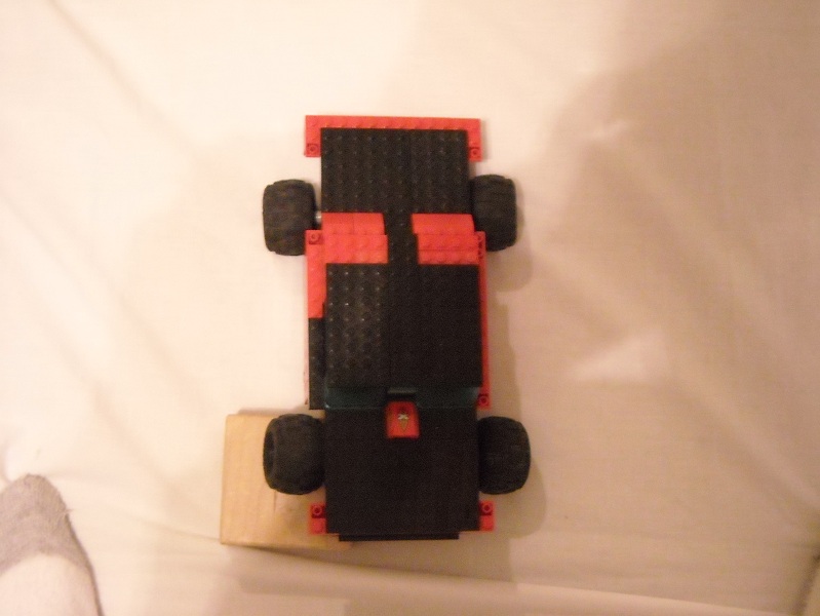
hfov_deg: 28.5
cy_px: 308
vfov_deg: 21.6
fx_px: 1612
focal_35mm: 68
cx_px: 410
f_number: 3.7
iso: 733
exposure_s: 1/8
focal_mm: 11.02
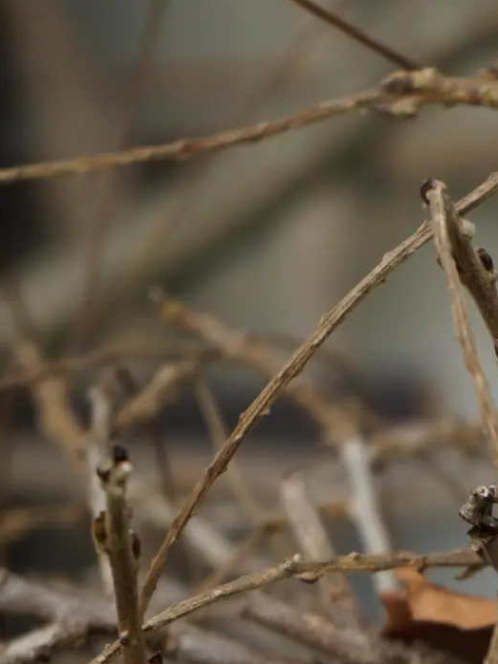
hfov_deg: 7.8
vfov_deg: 10.6
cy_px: 599
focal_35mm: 185
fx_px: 3550
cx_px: 823
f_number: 5.6
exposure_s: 1/80
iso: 100
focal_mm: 70
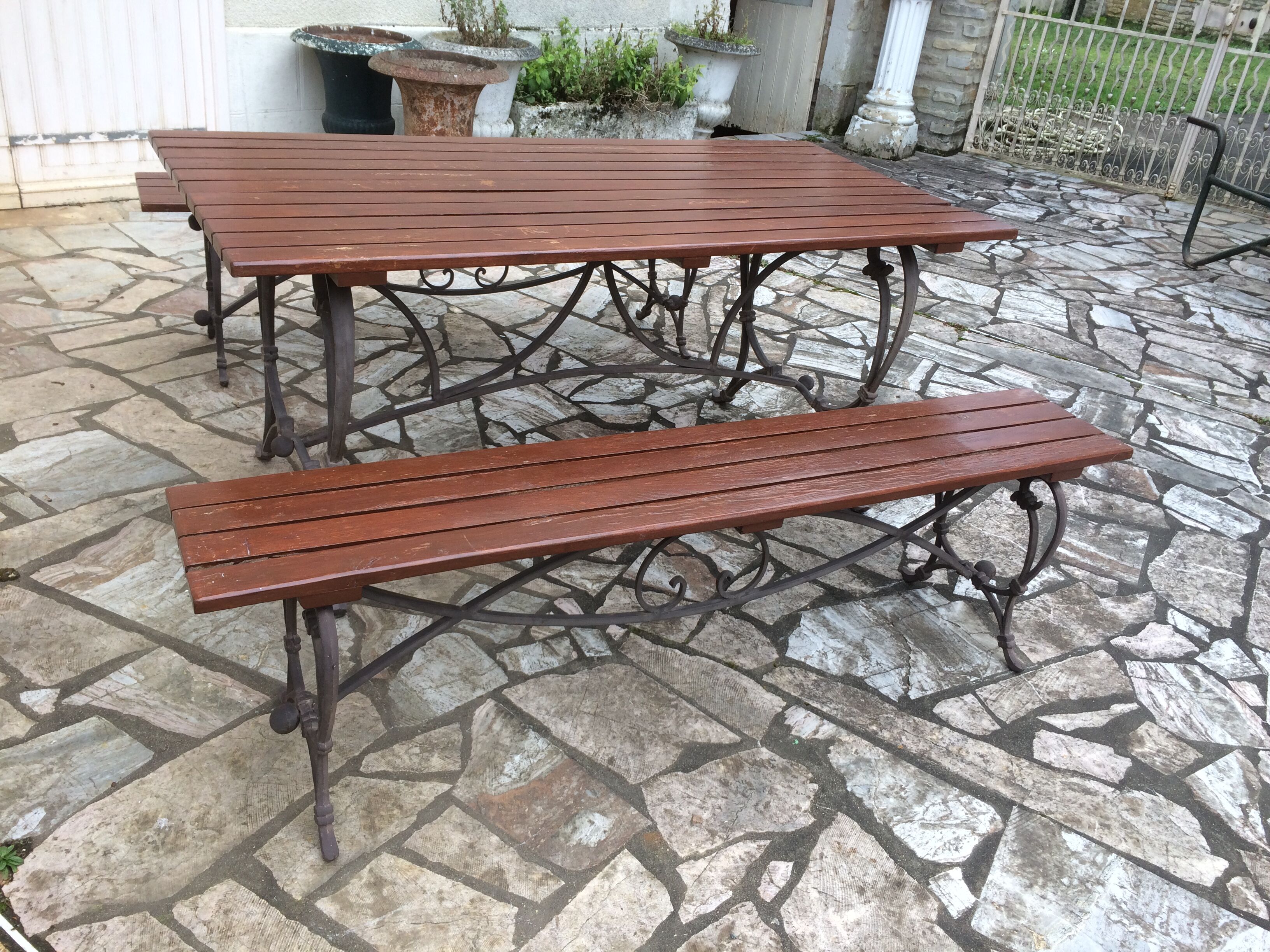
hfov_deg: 61.7
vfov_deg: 48.2
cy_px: 476
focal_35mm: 29
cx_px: 635
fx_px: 1064
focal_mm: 4.15
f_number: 2.2
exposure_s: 1/103
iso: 32
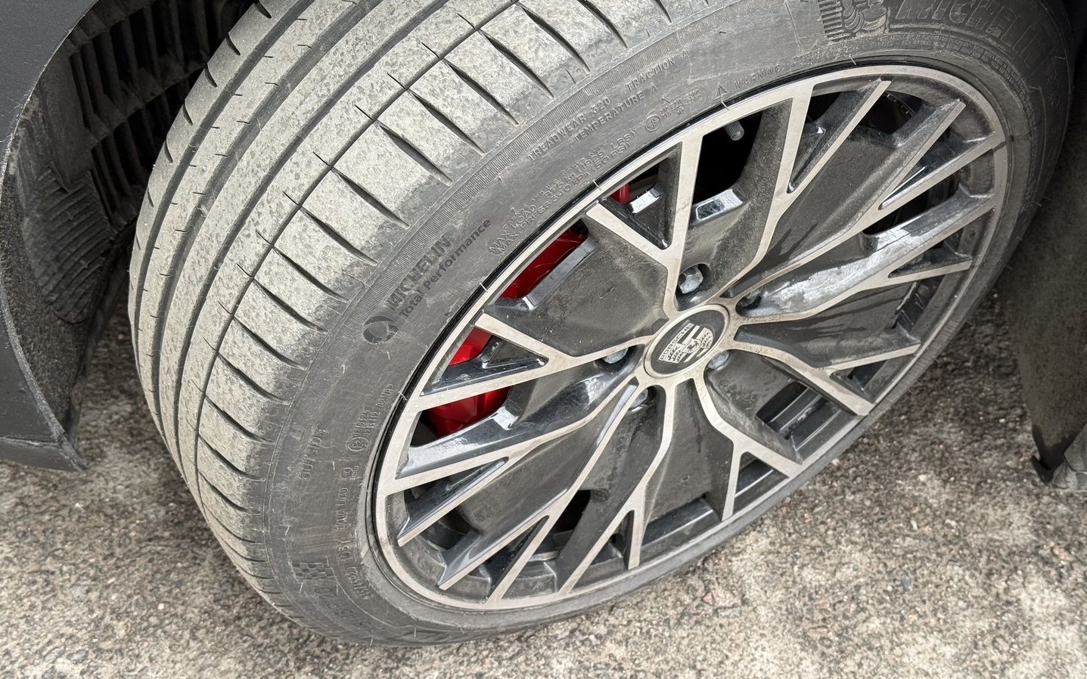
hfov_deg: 39.6
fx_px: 1511
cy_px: 281
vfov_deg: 25.3
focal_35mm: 51
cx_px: 544
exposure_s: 1/121
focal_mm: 6.76
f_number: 1.78
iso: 64
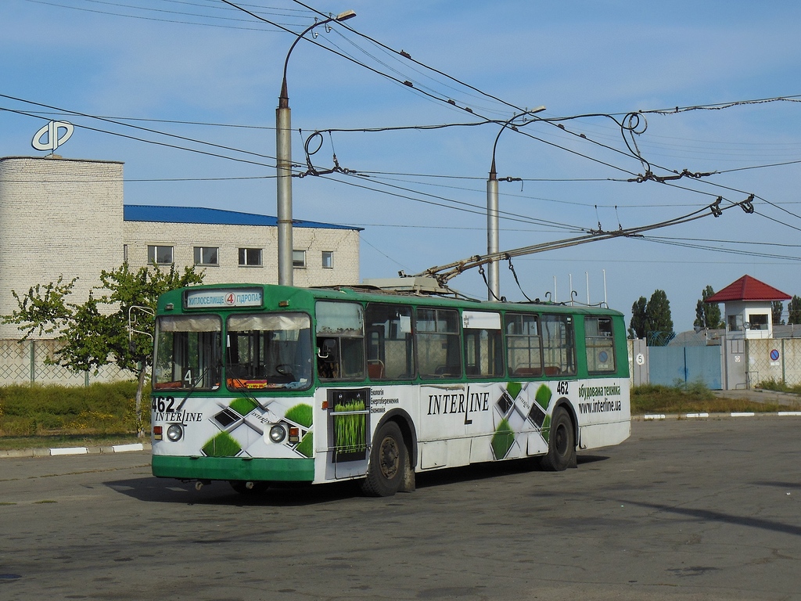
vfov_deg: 22.3
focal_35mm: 66
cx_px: 400
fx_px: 1527
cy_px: 300
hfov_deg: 29.4
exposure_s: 1/1500
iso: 125
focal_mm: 11.7
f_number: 4.3
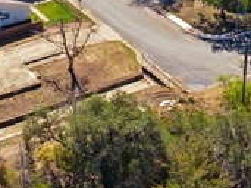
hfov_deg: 21.6
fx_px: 652
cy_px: -52
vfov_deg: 15.6
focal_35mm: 90
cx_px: 65
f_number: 2.8
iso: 108
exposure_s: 1/1571
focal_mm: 4.5
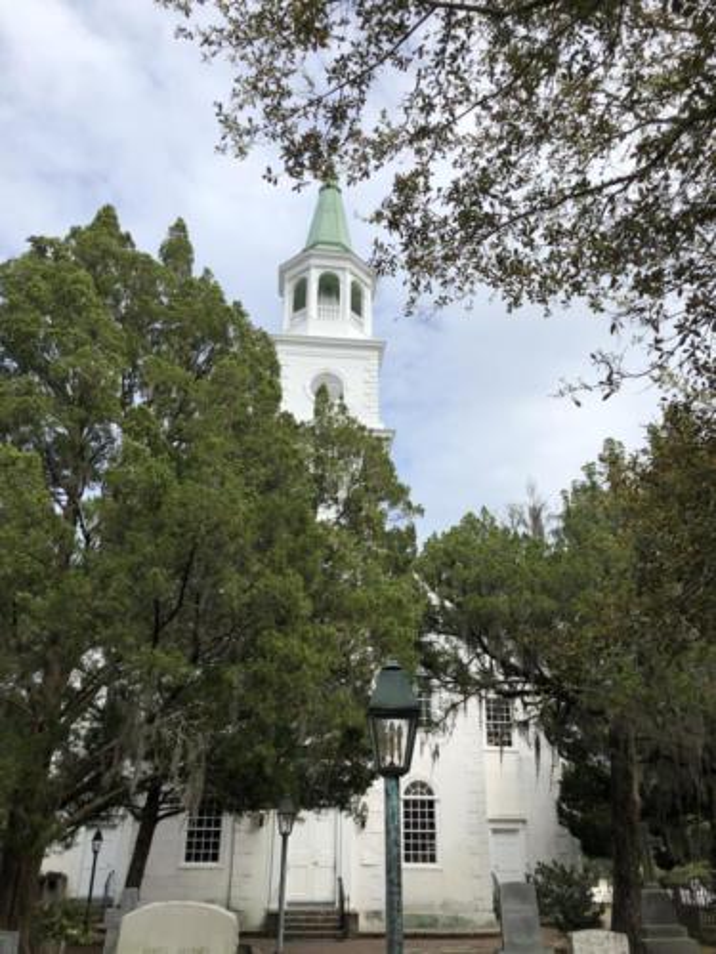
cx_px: 358
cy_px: 477
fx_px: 772
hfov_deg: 49.7
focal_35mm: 28
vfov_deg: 63.4
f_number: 1.8
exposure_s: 1/2404
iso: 20
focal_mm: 4
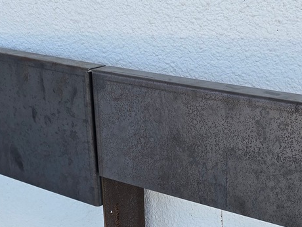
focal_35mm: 40
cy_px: 186
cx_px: 144
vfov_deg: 34.7
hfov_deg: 46.8
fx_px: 349
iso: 16
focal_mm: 6.3
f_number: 1.7
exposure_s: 1/180
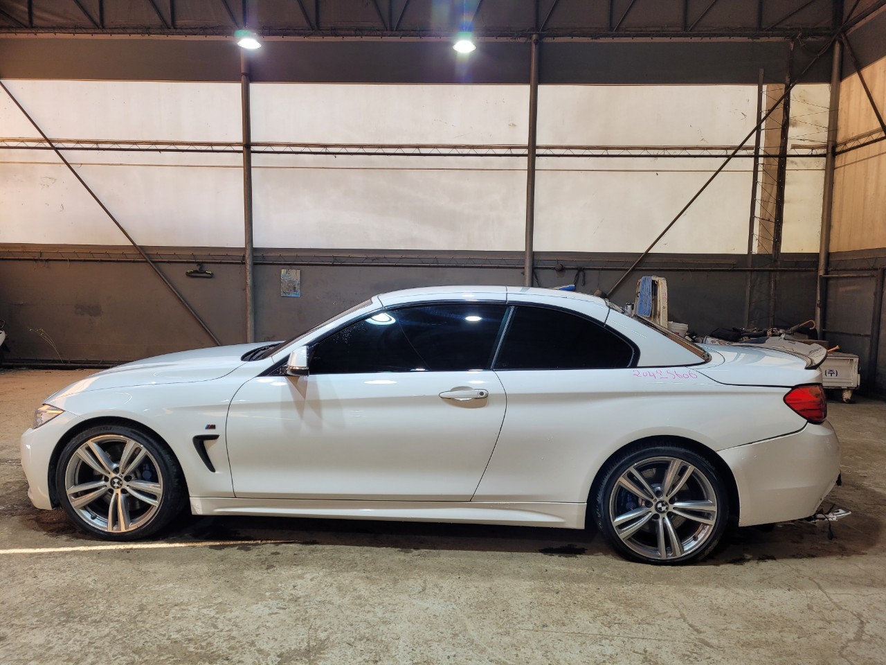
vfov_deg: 53.1
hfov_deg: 67.3
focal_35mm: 26
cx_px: 443
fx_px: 665
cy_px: 332
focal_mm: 5.4
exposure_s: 1/120
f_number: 1.8
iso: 80
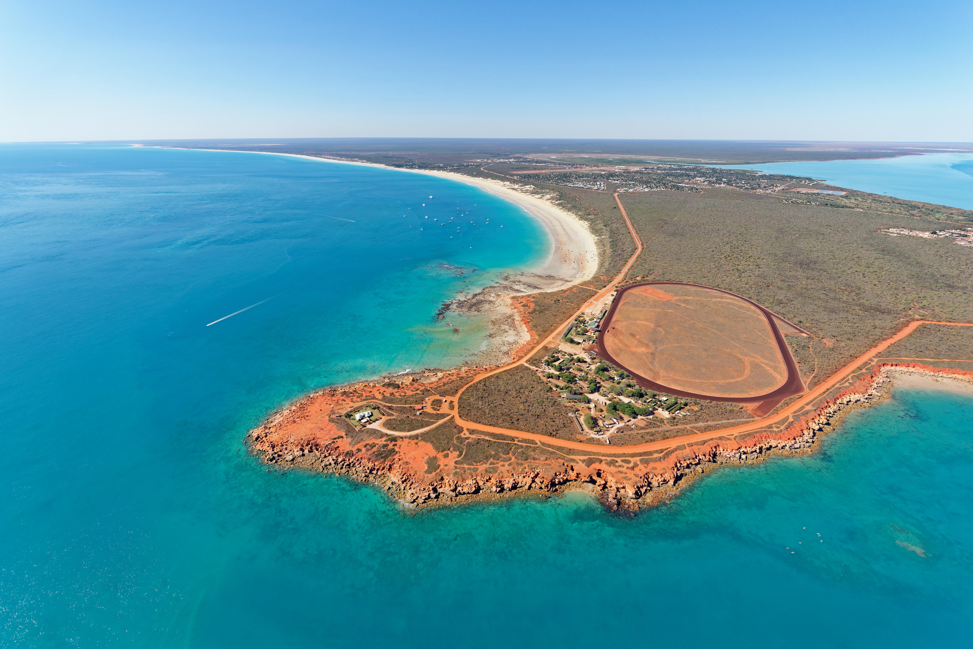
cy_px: 324
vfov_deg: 81.2
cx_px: 486
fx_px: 378
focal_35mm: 14
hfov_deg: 104.2
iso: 100
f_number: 4.5
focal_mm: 14
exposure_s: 1/2000
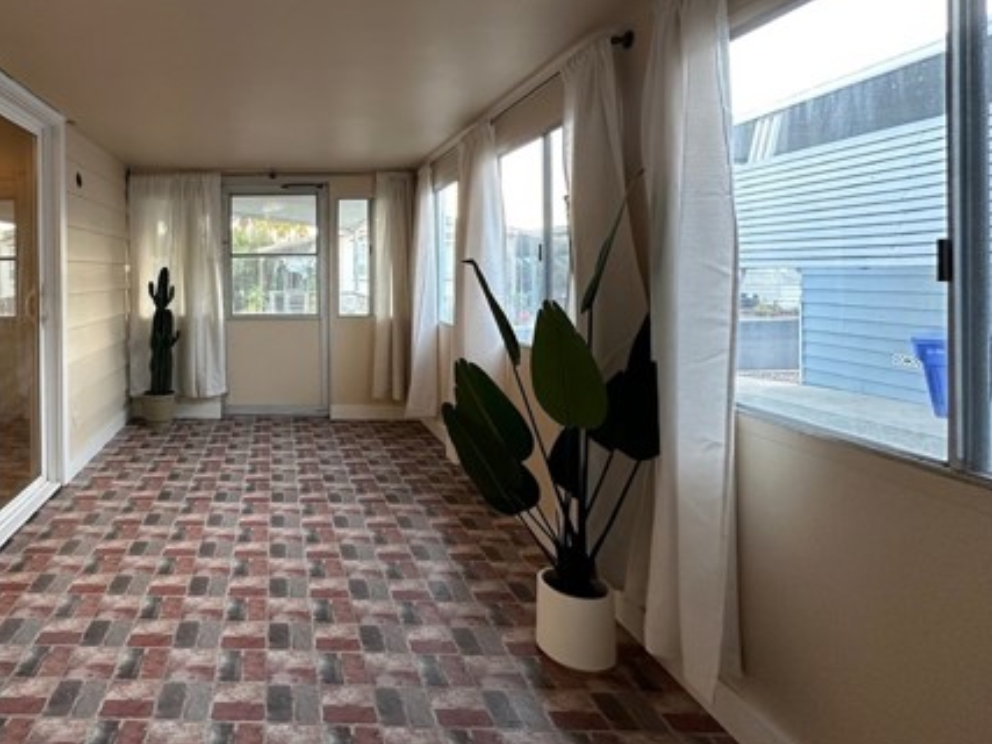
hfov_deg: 73.7
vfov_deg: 62.5
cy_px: 274
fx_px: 602
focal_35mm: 21
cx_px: 253
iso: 200
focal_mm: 2.22
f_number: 2.2
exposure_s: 1/60
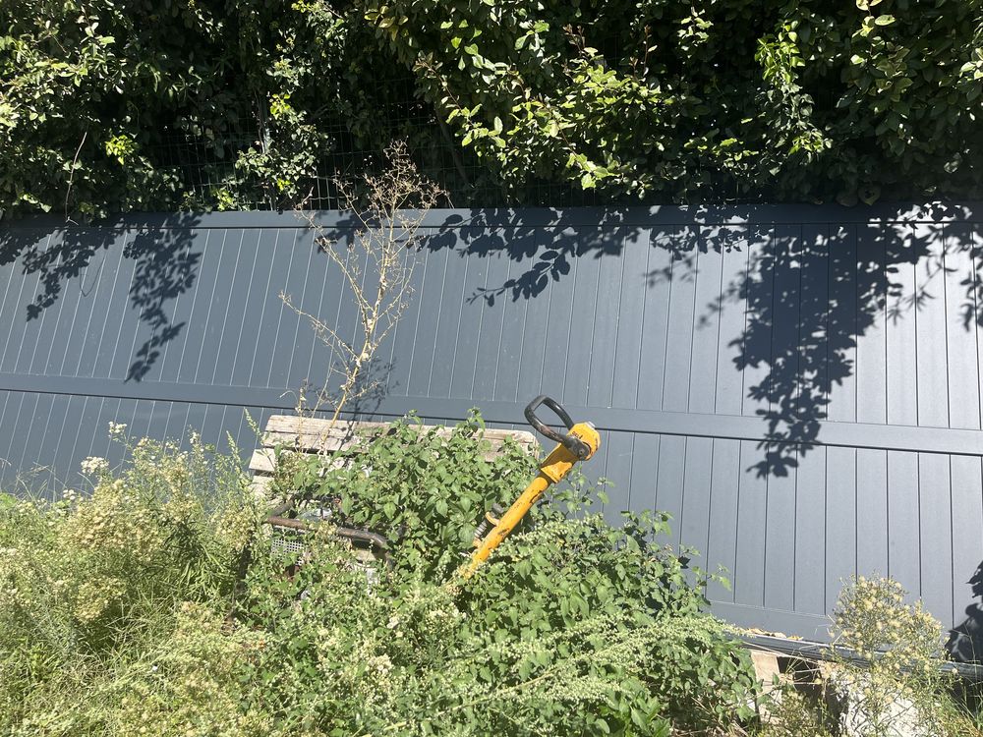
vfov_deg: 53.1
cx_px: 492
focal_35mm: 26
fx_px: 738
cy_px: 368
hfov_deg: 67.3
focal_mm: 5.1
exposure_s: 1/1802
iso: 50
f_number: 1.6
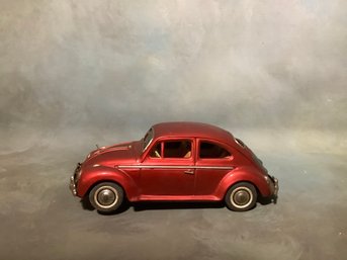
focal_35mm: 31
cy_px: 130
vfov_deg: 45.4
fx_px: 311
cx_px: 174
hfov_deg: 58.4
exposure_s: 1/30
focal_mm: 3.3
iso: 400
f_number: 2.4
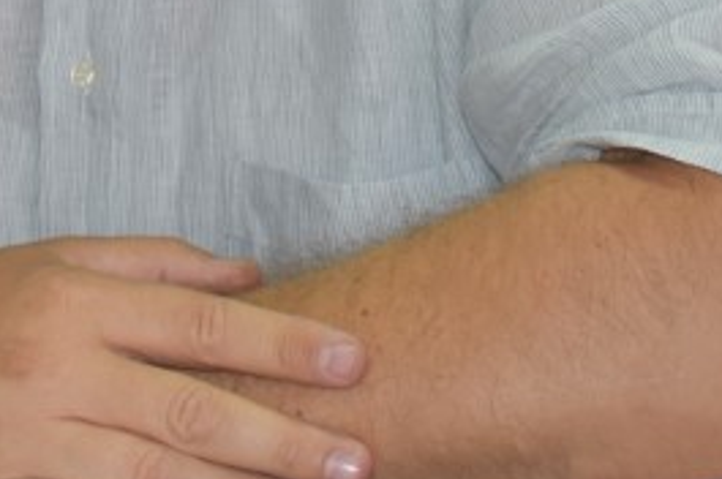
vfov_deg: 8.9
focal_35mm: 150
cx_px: 256
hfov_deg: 13.7
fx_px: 3008
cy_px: -253
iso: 800
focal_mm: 23
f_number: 4
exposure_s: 1/60
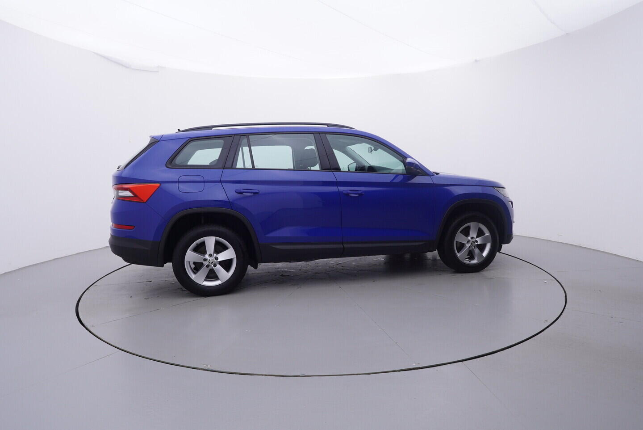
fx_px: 402
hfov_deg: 77.3
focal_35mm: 22
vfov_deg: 56.2
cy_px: 215
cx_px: 322
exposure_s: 1/80
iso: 200
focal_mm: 15
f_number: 5
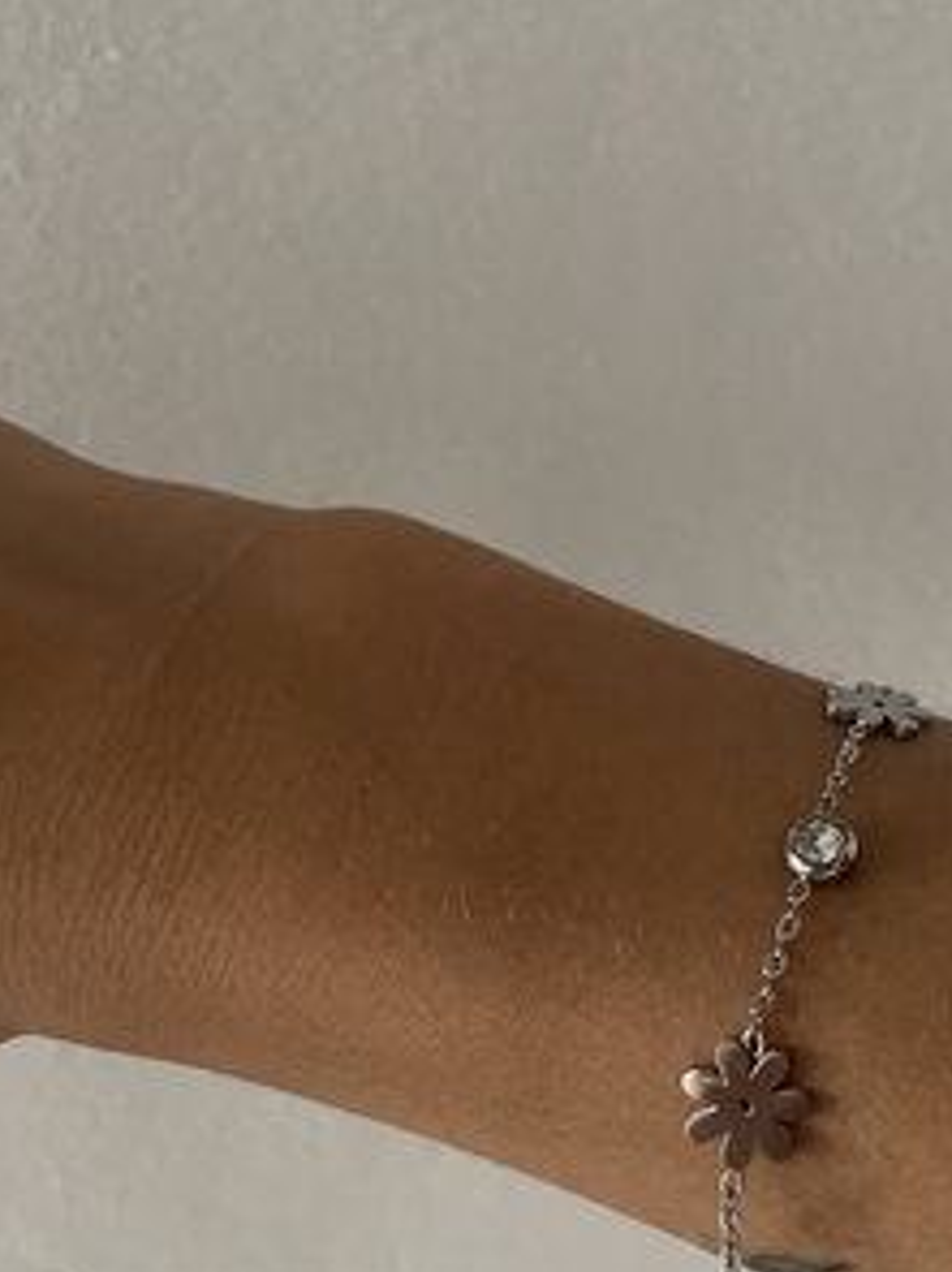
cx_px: 818
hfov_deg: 29.8
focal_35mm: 47
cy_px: 722
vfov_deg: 40.4
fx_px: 1725
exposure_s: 1/46
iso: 500
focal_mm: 4.2
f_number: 1.6
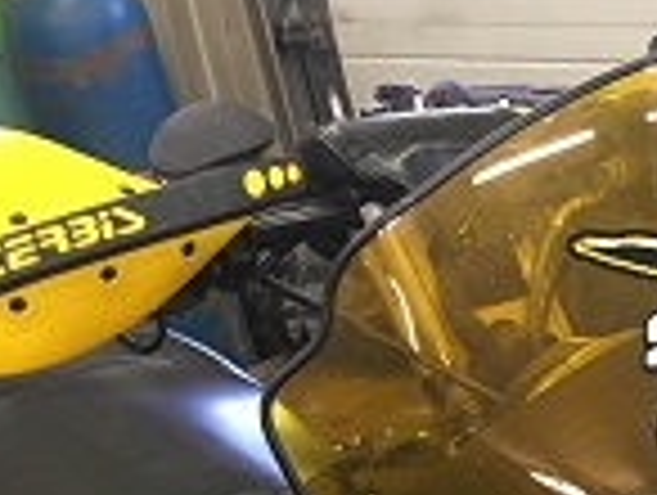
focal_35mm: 96
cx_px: 896
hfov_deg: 18.7
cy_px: 727
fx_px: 1825
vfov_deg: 14.5
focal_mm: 4.15
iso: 125
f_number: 2.2
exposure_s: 1/30
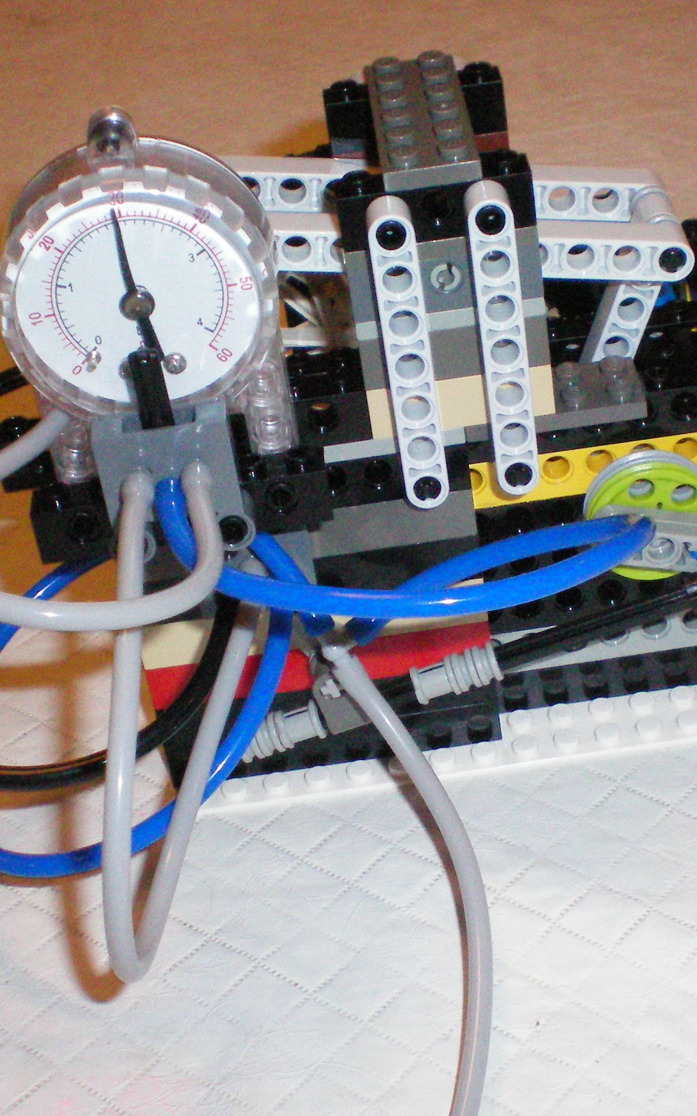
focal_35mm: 67
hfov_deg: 19.3
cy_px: 649
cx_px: 501
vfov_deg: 30.6
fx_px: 2037
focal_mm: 6.3
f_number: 4.6
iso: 400
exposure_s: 1/60
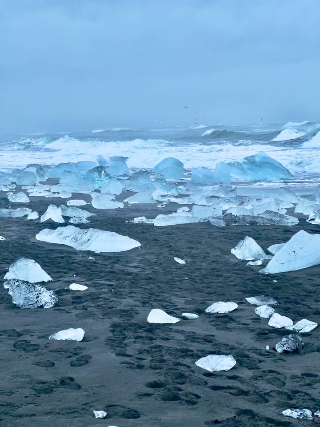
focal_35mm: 77
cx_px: 160
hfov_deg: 19.1
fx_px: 949
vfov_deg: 25.3
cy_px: 214
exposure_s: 1/99
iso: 160
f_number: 2.8
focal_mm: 9
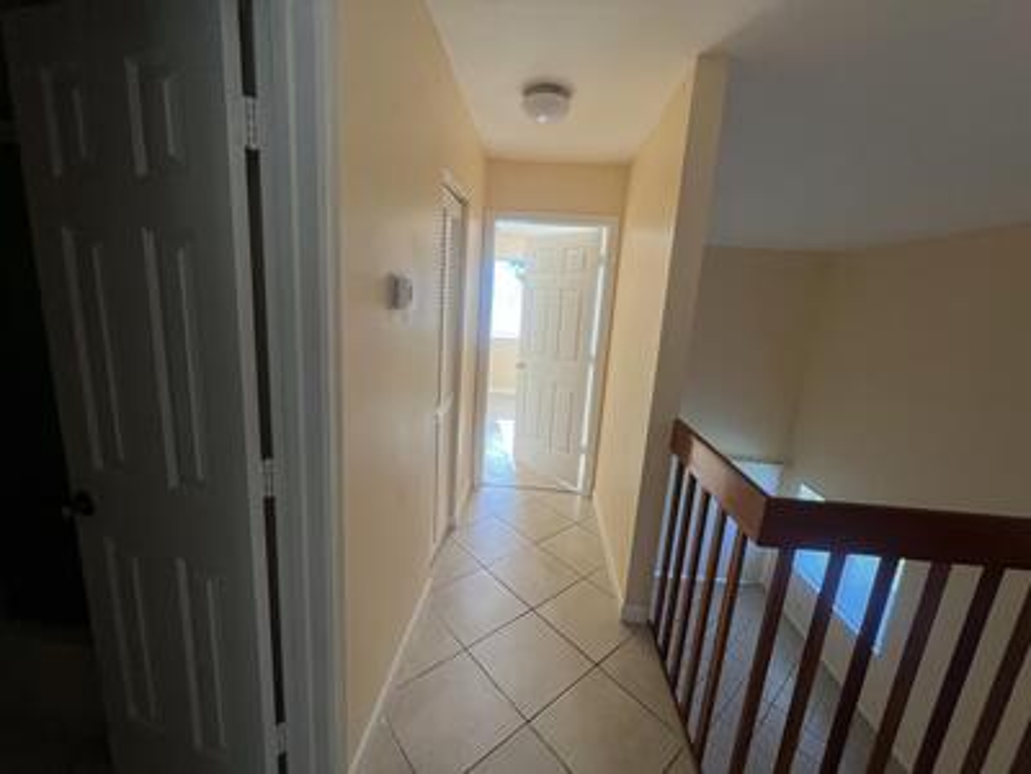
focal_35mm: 13
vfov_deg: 89.9
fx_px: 387
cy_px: 387
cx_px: 516
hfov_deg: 106.2
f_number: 1.8
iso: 50
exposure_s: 1/120
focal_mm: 1.57
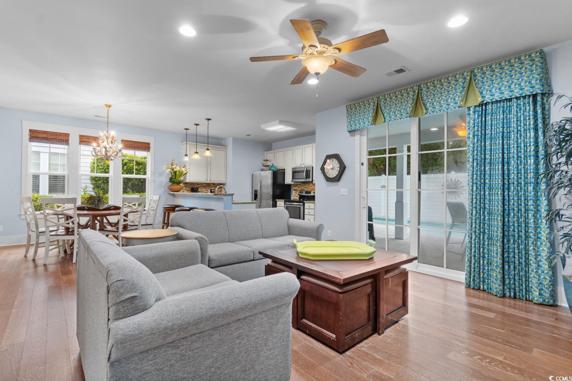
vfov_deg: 73.7
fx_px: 254
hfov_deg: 96.7
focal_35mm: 16
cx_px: 286
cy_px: 190
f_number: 4.8
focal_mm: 11
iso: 100
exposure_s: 1/1.25
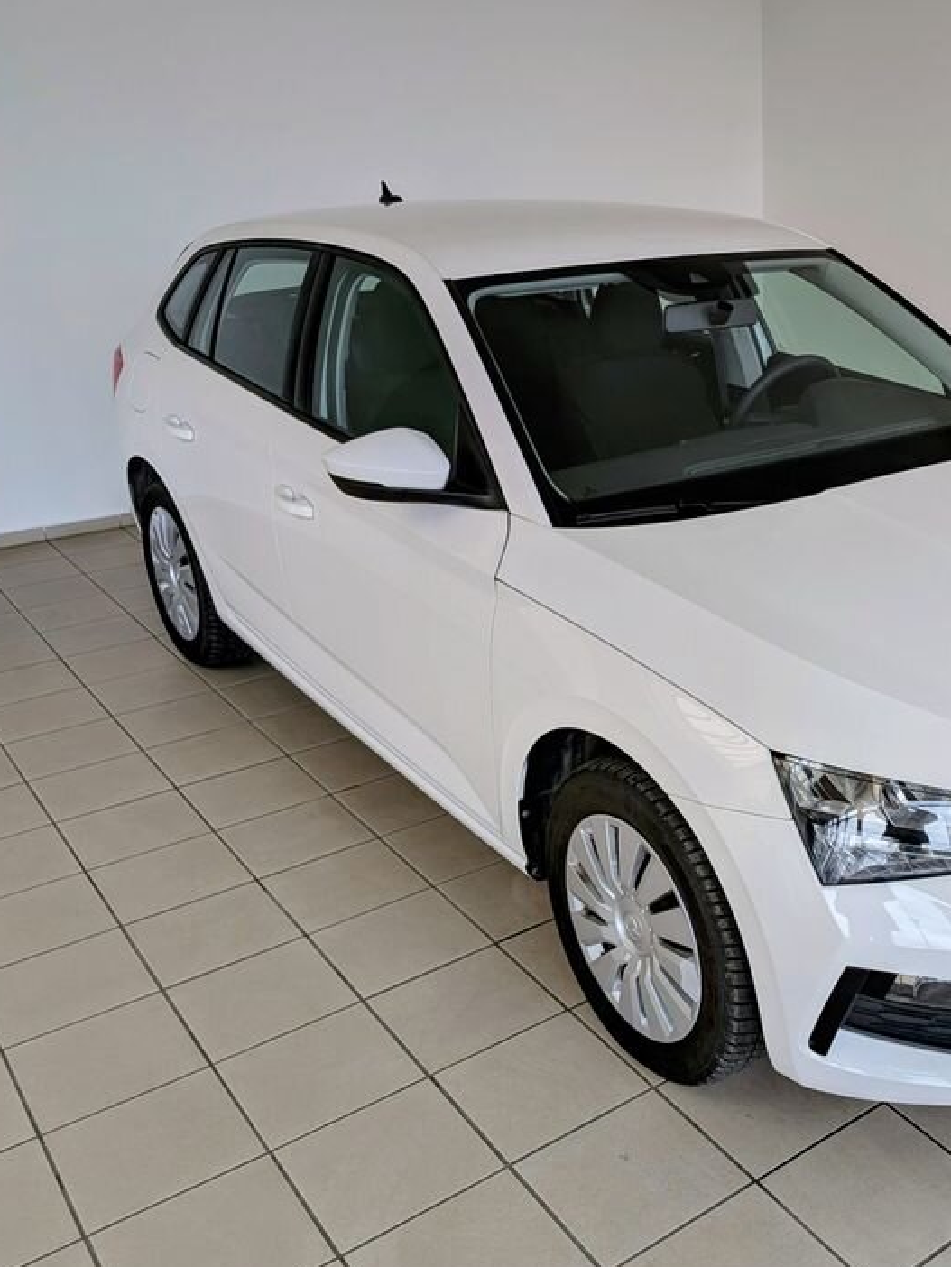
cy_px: 657
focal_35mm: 35
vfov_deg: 52.6
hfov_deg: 38.9
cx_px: 783
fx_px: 1281
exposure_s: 1/540
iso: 25
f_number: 1.7
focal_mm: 4.53
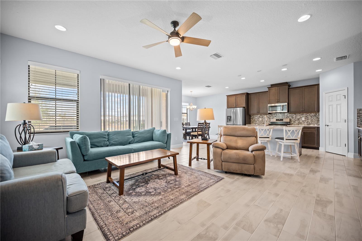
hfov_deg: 104.3
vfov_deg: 81.2
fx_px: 141
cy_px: 120
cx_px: 181
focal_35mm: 14
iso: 100
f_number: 4
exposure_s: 1/6
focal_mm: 14
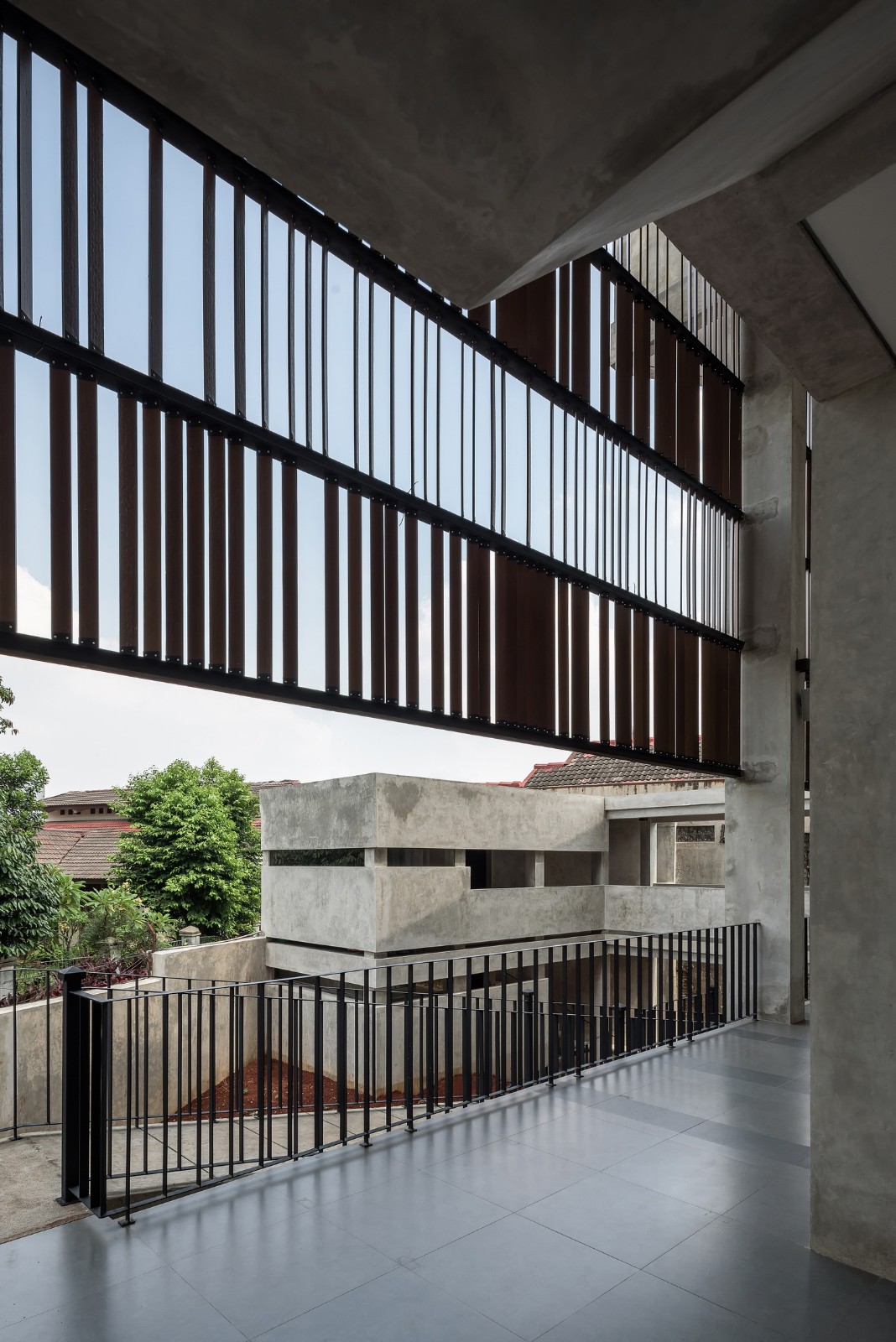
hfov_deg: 64.6
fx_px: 709
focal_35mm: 19
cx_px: 448
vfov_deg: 86.9
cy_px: 671
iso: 100
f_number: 11
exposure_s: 1/80
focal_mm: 19
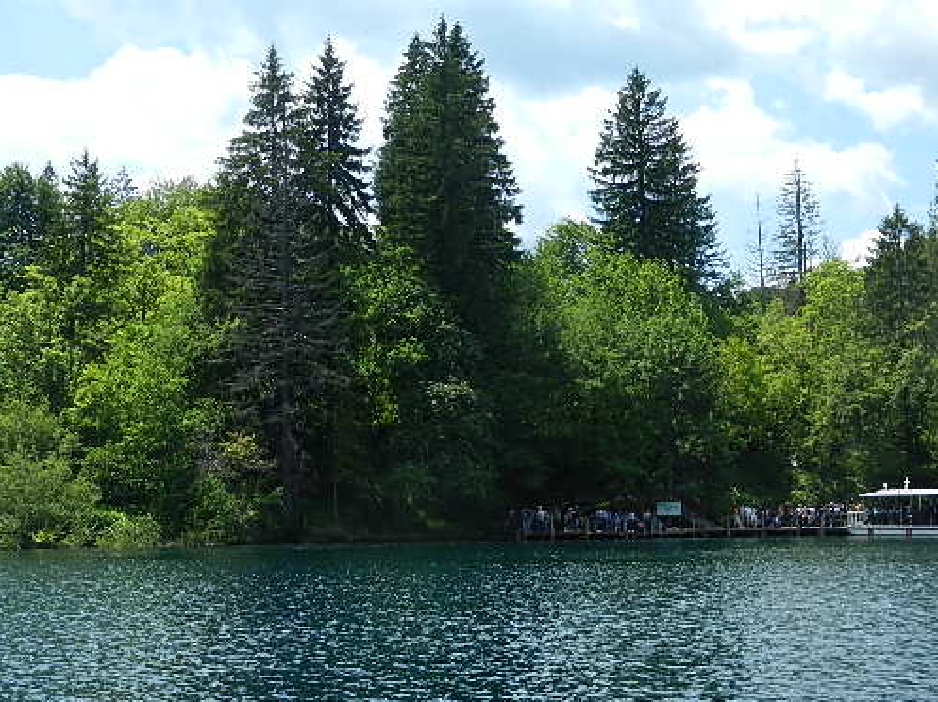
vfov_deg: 25.2
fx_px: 1571
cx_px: 549
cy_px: 317
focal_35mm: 58
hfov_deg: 33.2
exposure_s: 1/1000
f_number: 4.2
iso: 160
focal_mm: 8.2
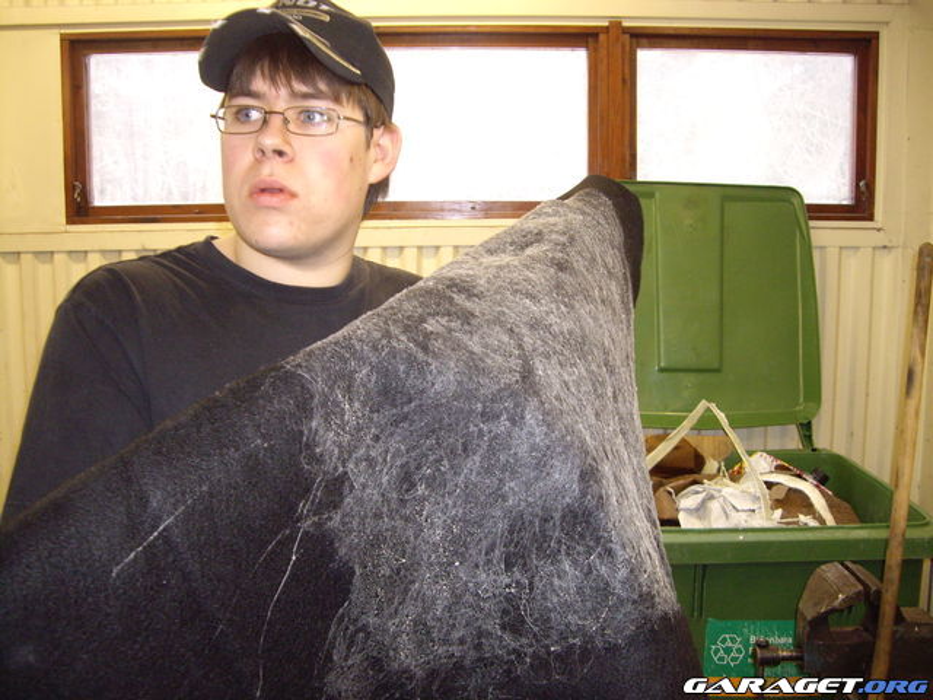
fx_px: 1024
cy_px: 350
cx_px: 466
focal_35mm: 38
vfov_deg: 37.7
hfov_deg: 49.0
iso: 200
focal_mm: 6.2
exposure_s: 1/40
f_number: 2.7
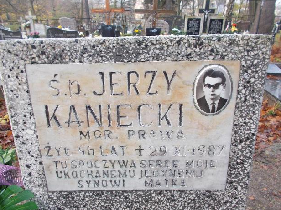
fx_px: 219
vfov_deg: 51.4
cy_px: 105
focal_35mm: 27
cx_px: 136
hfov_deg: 65.3
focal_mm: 4.6
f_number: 3.2
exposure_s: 1/50
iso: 80
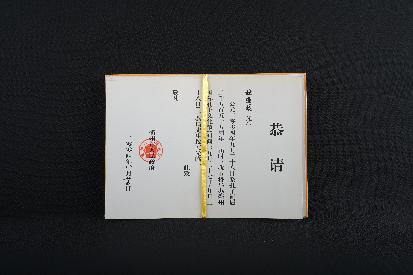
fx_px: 551
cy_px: 138
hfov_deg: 41.1
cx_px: 206
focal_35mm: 48
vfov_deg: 28.1
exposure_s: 1/200
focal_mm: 48
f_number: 10
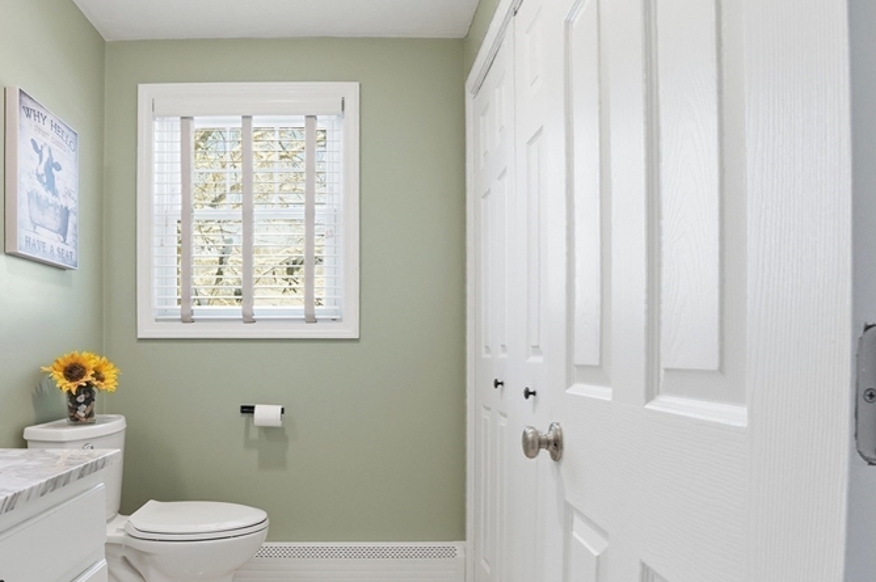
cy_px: 352
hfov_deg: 75.4
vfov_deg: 54.6
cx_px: 354
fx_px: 559
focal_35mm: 23
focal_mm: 10
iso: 800
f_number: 8
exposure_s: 1/250
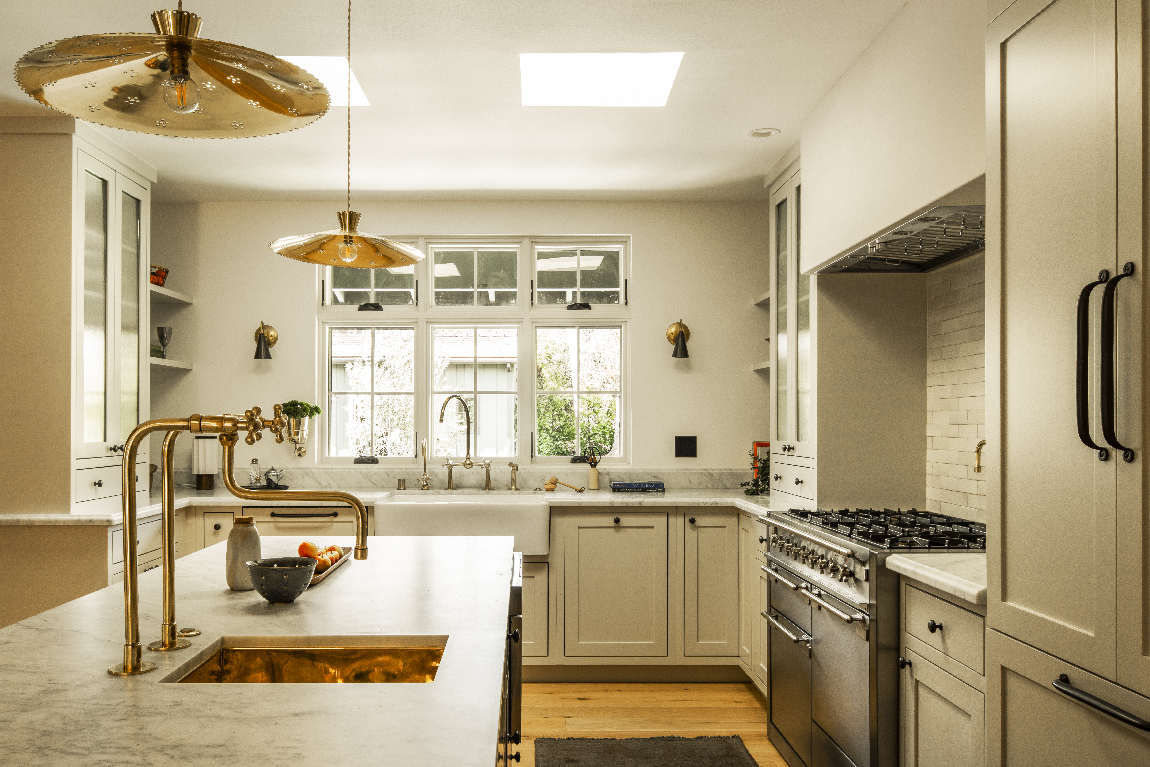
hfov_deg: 93.3
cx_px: 575
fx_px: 543
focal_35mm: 17
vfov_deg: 70.4
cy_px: 384
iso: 100
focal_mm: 17
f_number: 9
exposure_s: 1.3
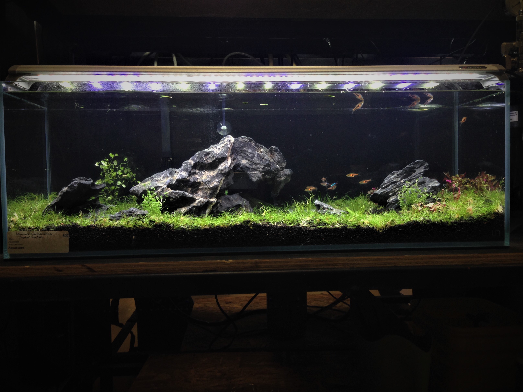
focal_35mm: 33
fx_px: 499
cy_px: 196
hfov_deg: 55.4
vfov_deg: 42.9
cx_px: 262
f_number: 2.4
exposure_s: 1/40
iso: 50
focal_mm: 4.12
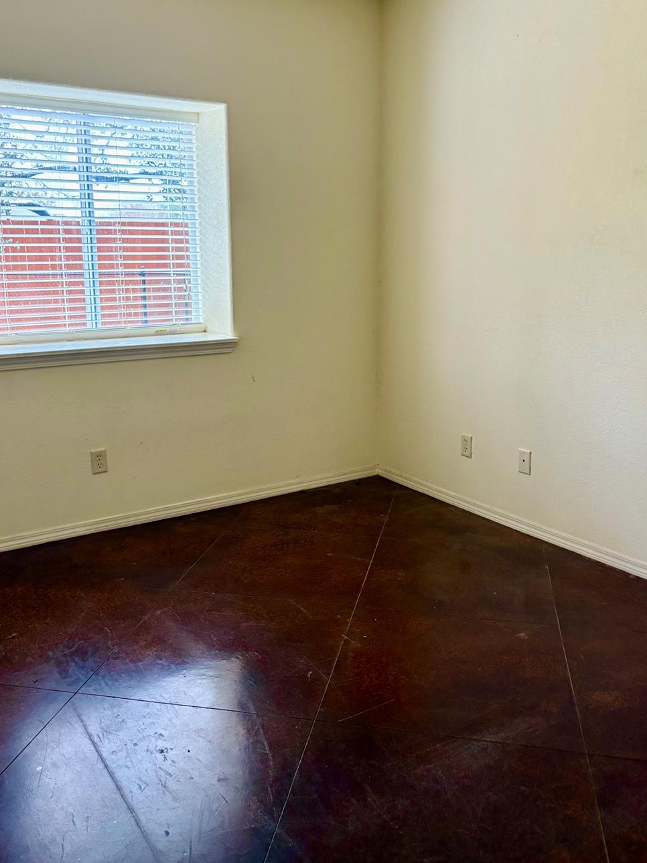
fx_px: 773
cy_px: 395
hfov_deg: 45.4
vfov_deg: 58.3
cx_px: 327
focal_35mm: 31
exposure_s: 1/60
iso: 200
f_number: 1.6
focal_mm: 5.96
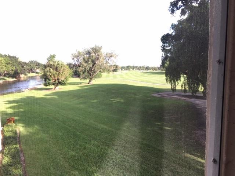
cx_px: 118
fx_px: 197
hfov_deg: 61.7
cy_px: 88
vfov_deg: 48.2
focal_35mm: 29
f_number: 2.2
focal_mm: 4.15
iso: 25
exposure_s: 1/120
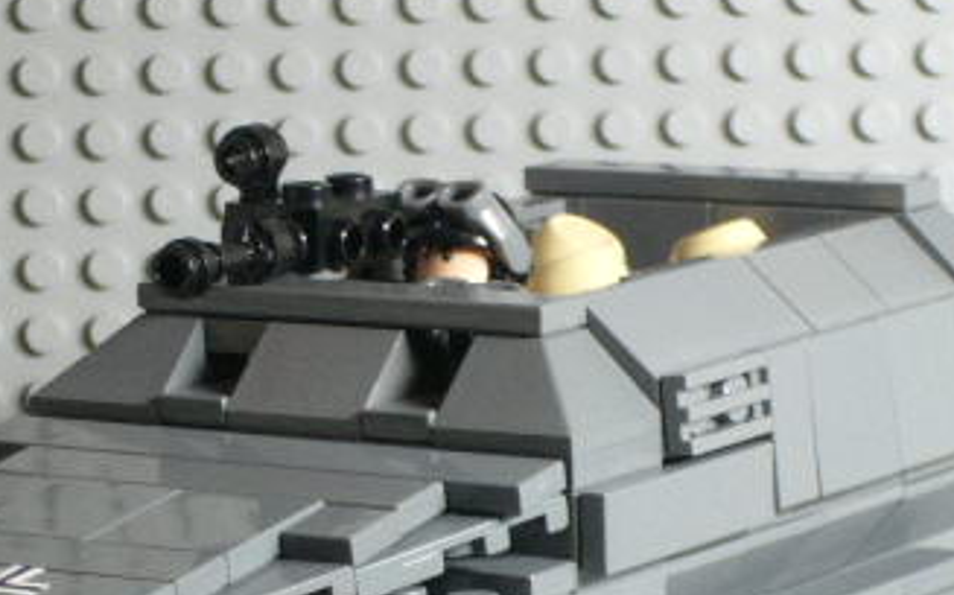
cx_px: 403
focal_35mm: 218
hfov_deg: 9.6
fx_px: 5665
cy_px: 516
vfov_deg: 6.0
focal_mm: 17.4
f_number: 5
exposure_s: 1/15
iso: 100
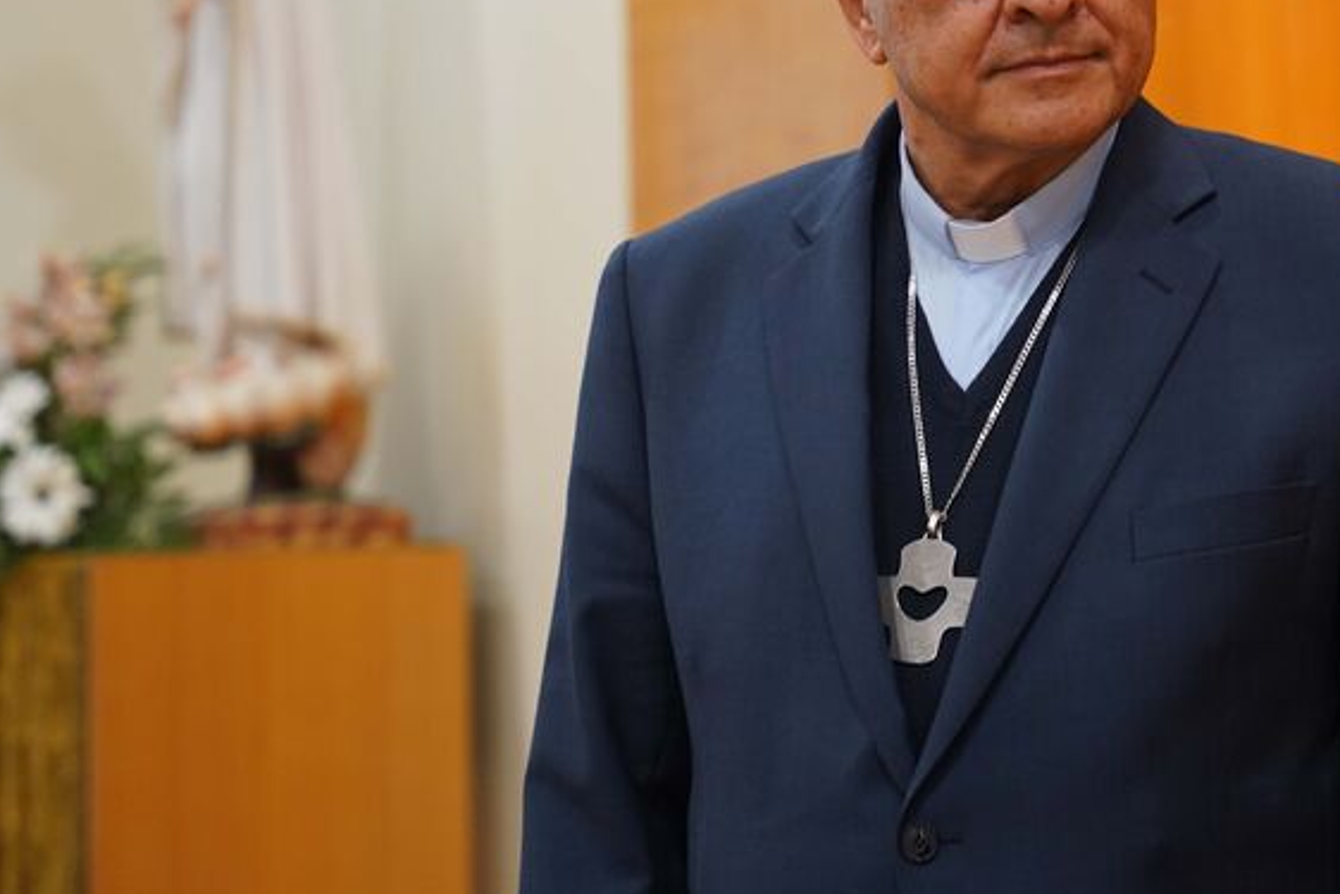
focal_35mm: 116
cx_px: 920
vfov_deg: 11.8
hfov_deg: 17.6
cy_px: 256
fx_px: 4319
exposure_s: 1/200
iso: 2500
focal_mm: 70
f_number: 2.8
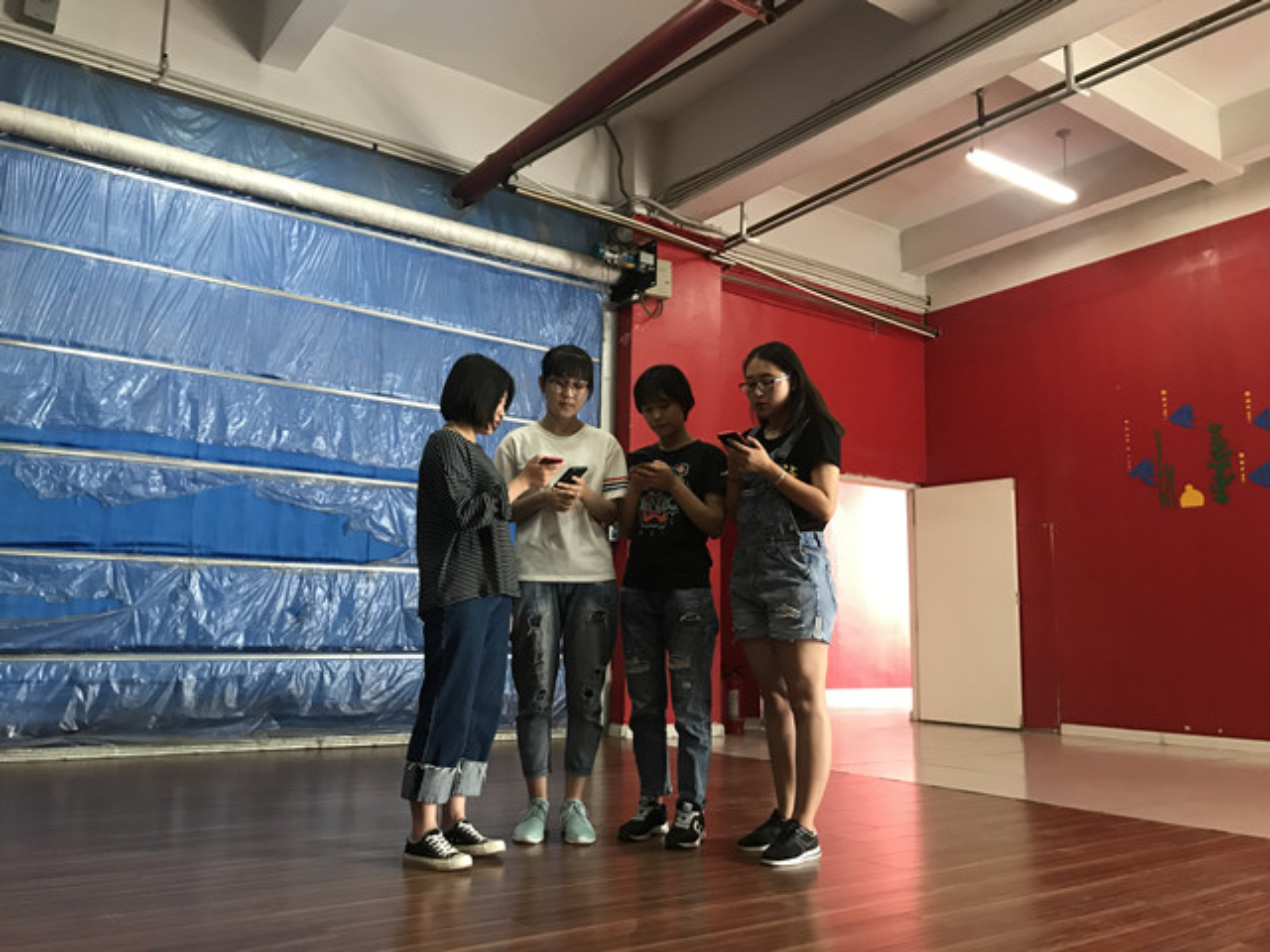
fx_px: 1027
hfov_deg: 63.4
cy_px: 476
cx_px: 635
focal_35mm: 28
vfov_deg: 49.7
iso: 80
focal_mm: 3.99
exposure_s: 1/17
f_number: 1.8
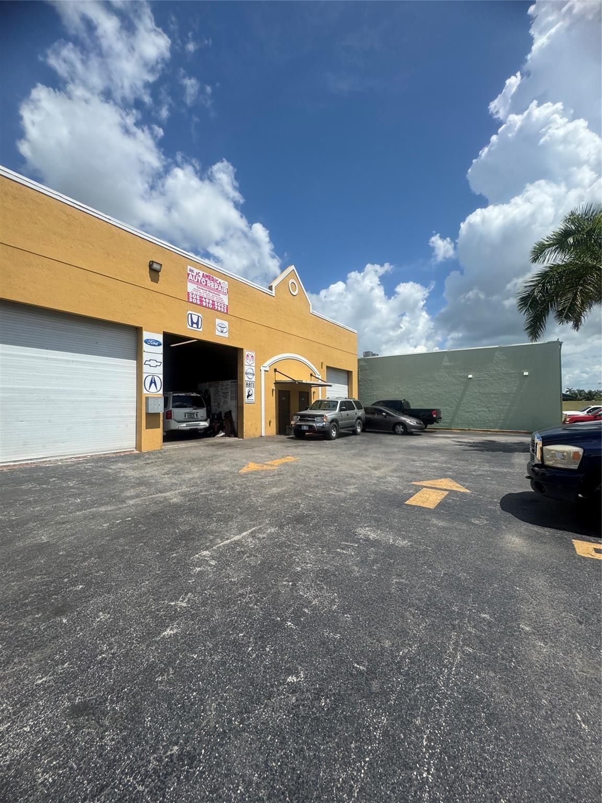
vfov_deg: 102.1
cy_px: 402
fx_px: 325
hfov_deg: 85.7
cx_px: 301
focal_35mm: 14
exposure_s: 1/2874
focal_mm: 2.22
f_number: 2.2
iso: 50
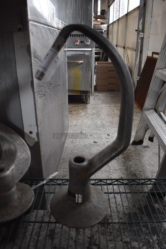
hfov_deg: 48.0
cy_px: 124
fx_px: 186
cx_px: 83
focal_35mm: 27
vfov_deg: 67.3
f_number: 3.5
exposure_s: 1/125
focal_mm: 18
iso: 2000
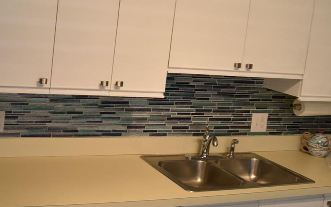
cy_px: 56
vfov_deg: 25.1
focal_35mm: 51
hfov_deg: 38.8
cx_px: 95
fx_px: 460
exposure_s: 1/100
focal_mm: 18
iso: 400
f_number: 5
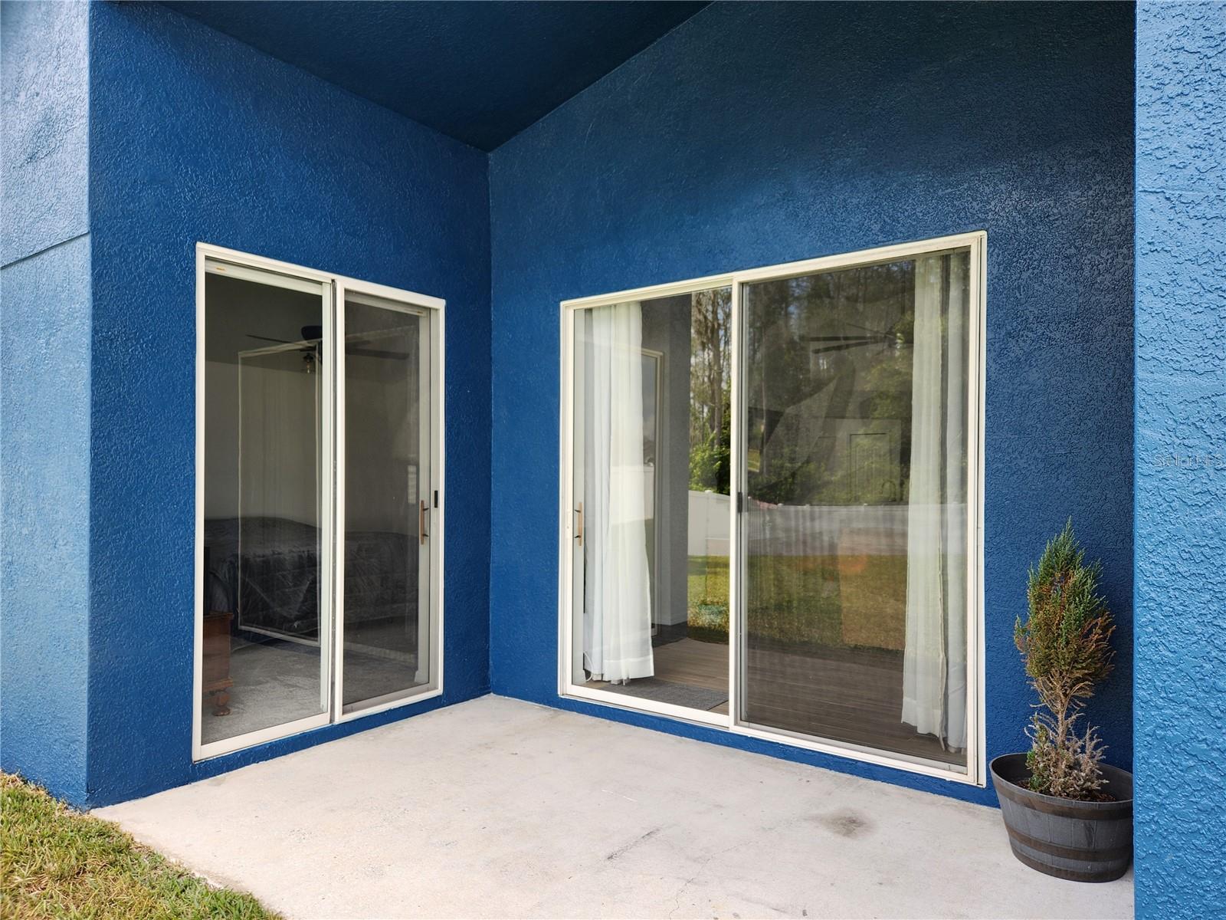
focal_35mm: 23
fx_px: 815
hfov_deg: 73.9
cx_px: 613
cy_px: 460
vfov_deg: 58.9
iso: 20
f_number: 1.8
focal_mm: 5.4
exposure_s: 1/237
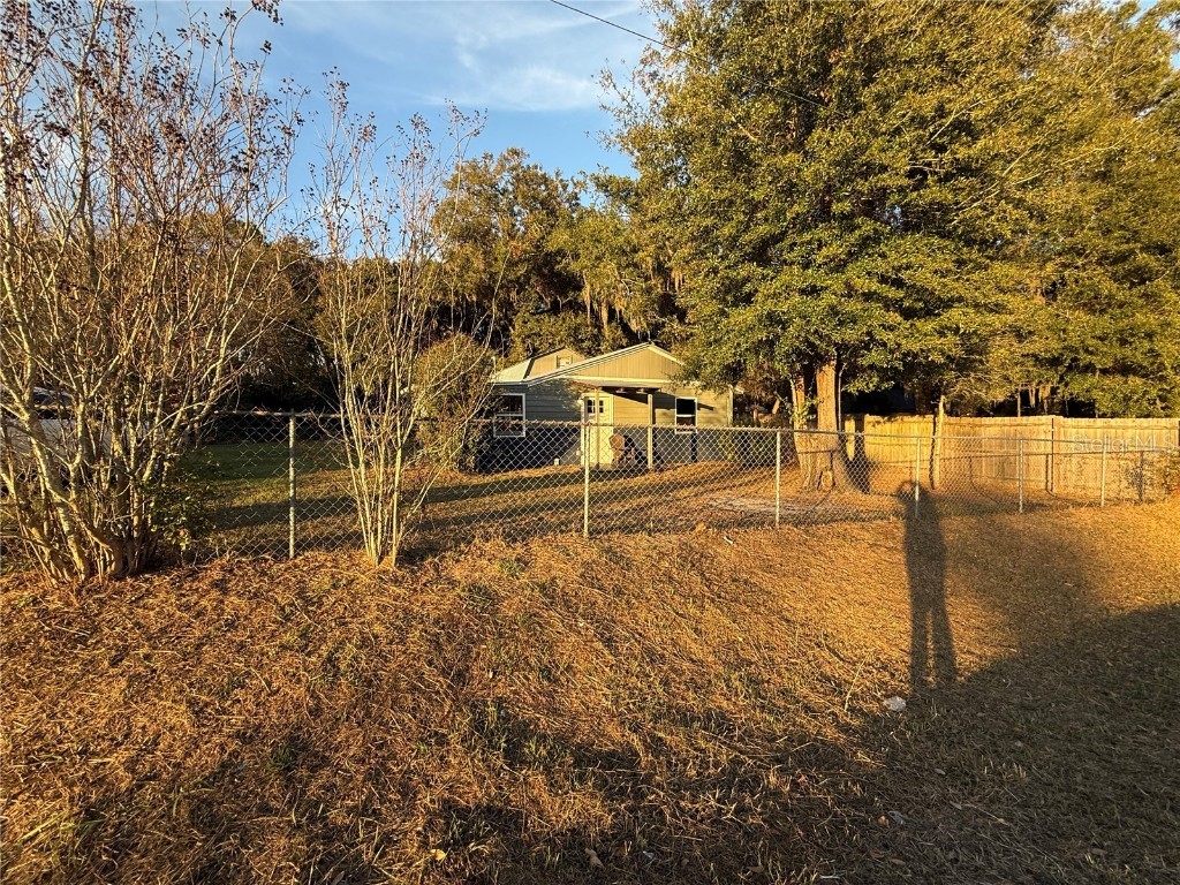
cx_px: 590
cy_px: 442
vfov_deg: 85.7
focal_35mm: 14
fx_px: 477
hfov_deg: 102.1
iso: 50
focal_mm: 2.22
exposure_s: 1/285
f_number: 2.2
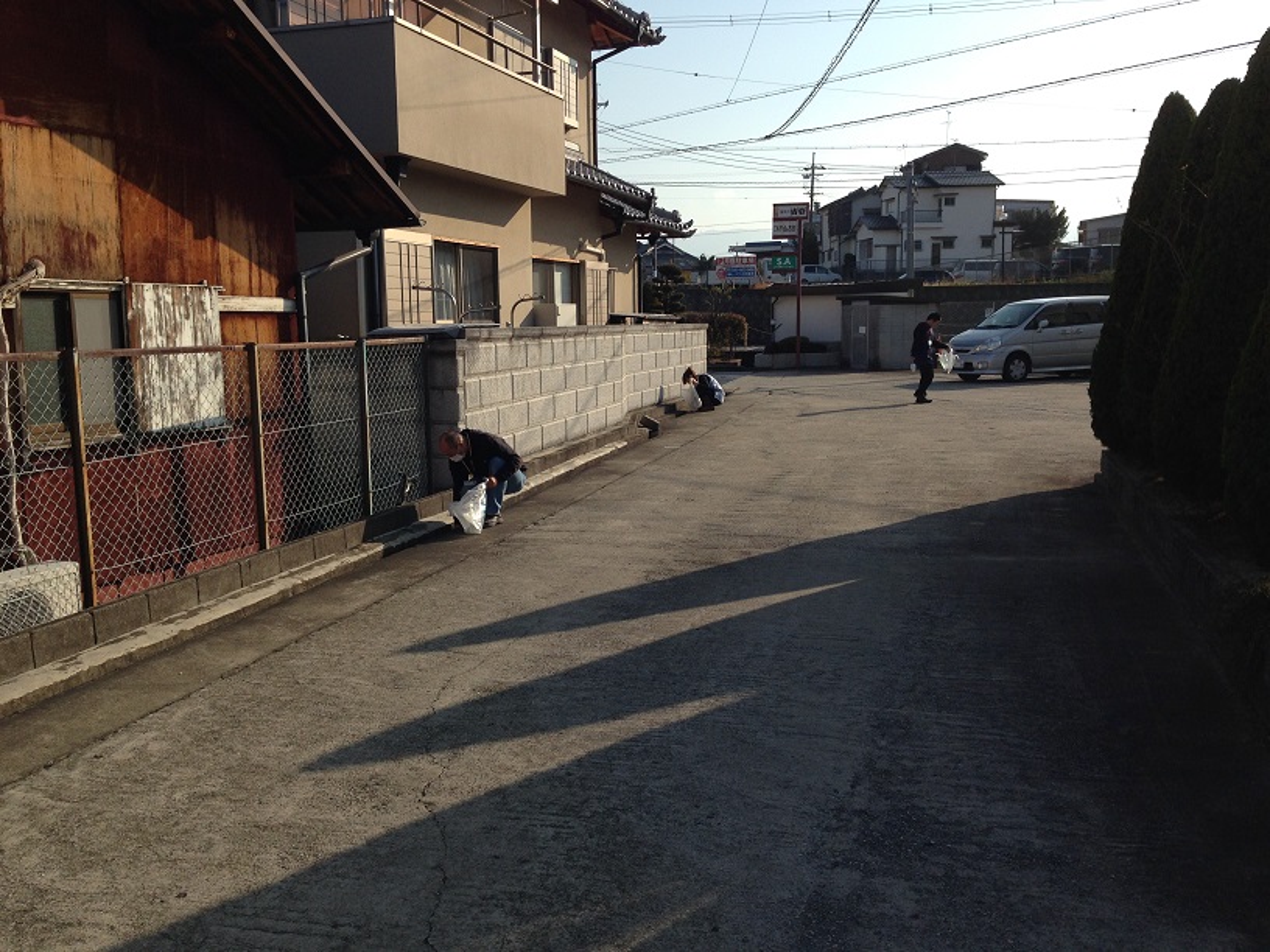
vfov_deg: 42.9
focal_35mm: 33
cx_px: 635
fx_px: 1211
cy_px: 476
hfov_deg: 55.4
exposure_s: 1/1808
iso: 50
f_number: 2.4
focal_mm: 4.12
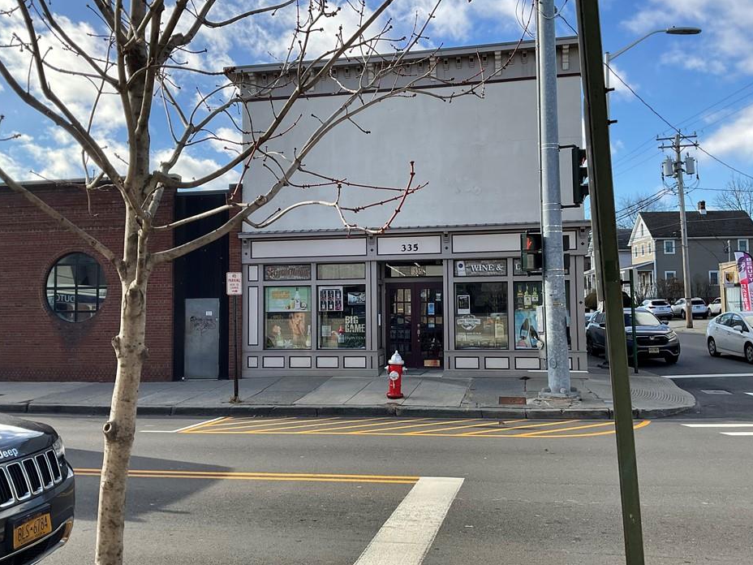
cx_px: 385
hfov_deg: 56.8
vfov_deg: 44.2
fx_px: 696
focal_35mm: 32
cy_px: 271
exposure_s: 1/978
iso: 16
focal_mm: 3
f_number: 1.8
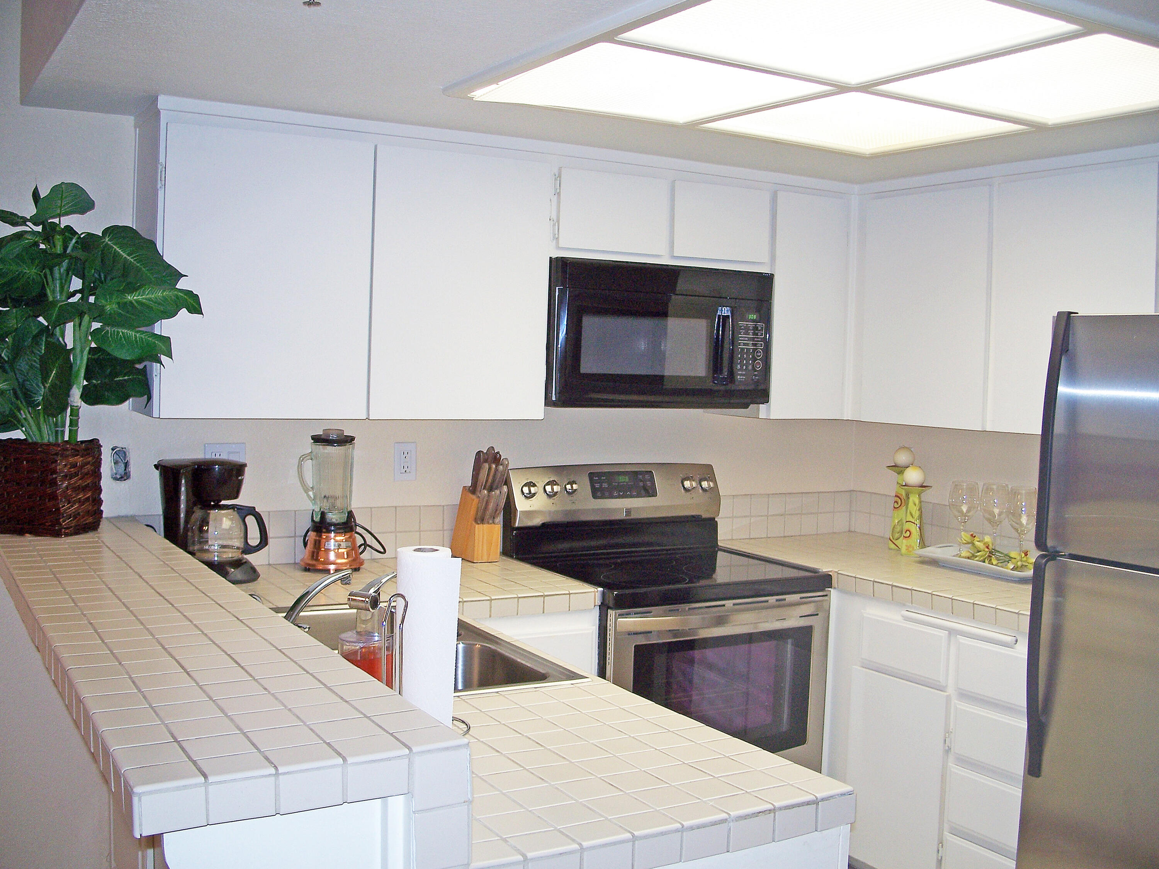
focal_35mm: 37
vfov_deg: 38.7
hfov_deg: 50.1
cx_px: 580
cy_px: 434
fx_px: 1239
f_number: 2.8
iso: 125
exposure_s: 1/60
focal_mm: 7.8
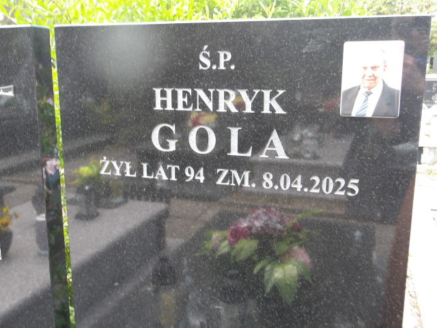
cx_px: 218
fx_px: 429
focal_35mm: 34
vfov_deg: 41.8
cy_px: 164
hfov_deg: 54.0
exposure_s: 1/38
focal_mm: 6.1
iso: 100
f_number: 3.3
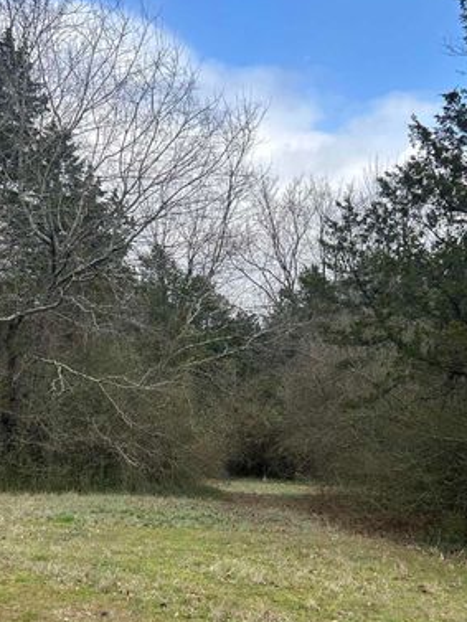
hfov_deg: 31.5
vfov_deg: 40.9
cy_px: 395
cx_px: 248
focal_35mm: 46
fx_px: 827
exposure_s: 1/1575
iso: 50
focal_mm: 5.7
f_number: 1.5
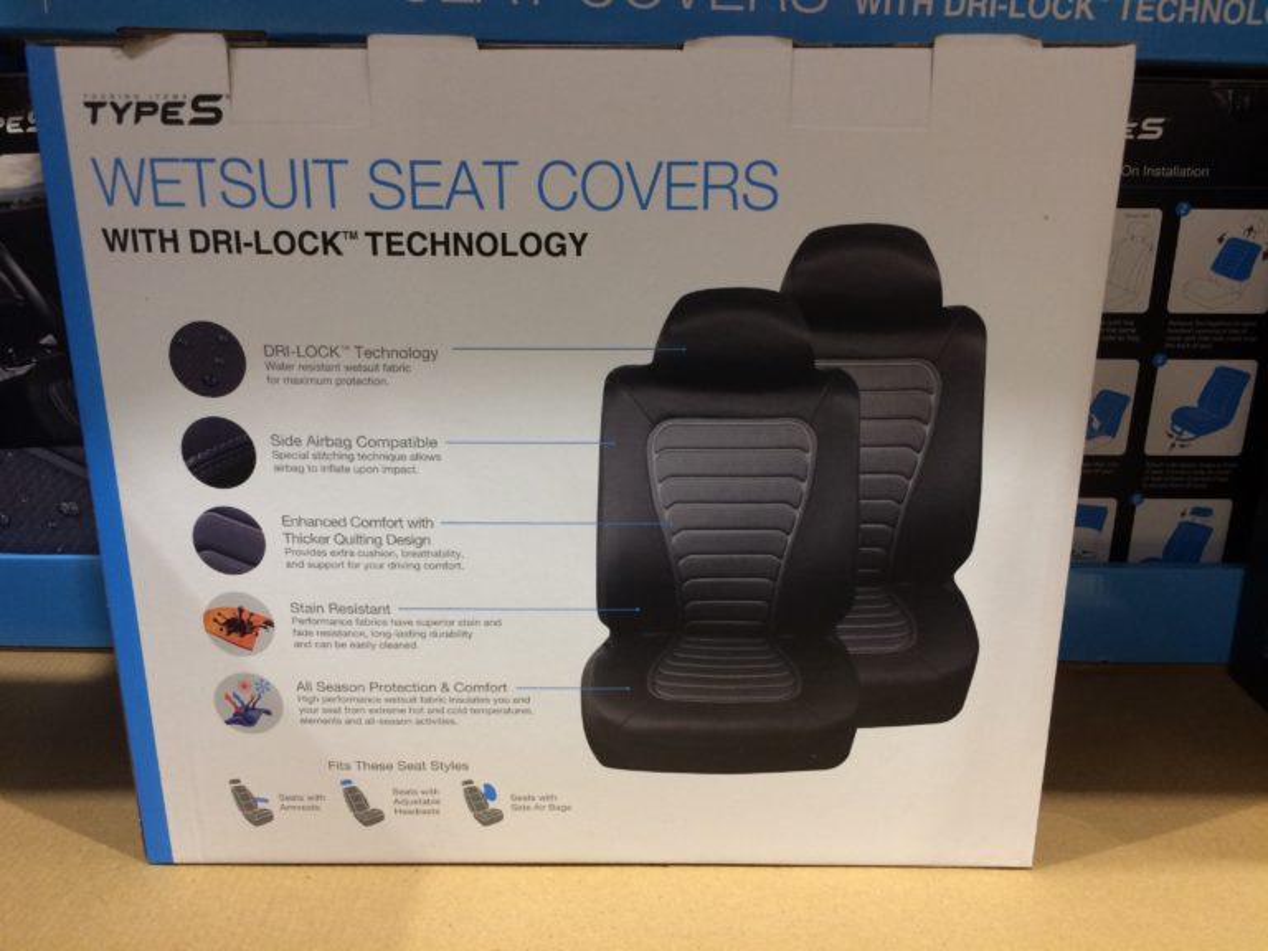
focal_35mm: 29
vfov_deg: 48.2
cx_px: 634
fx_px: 1062
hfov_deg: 61.7
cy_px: 476
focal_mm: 4.15
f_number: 2.2
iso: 160
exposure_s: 1/30
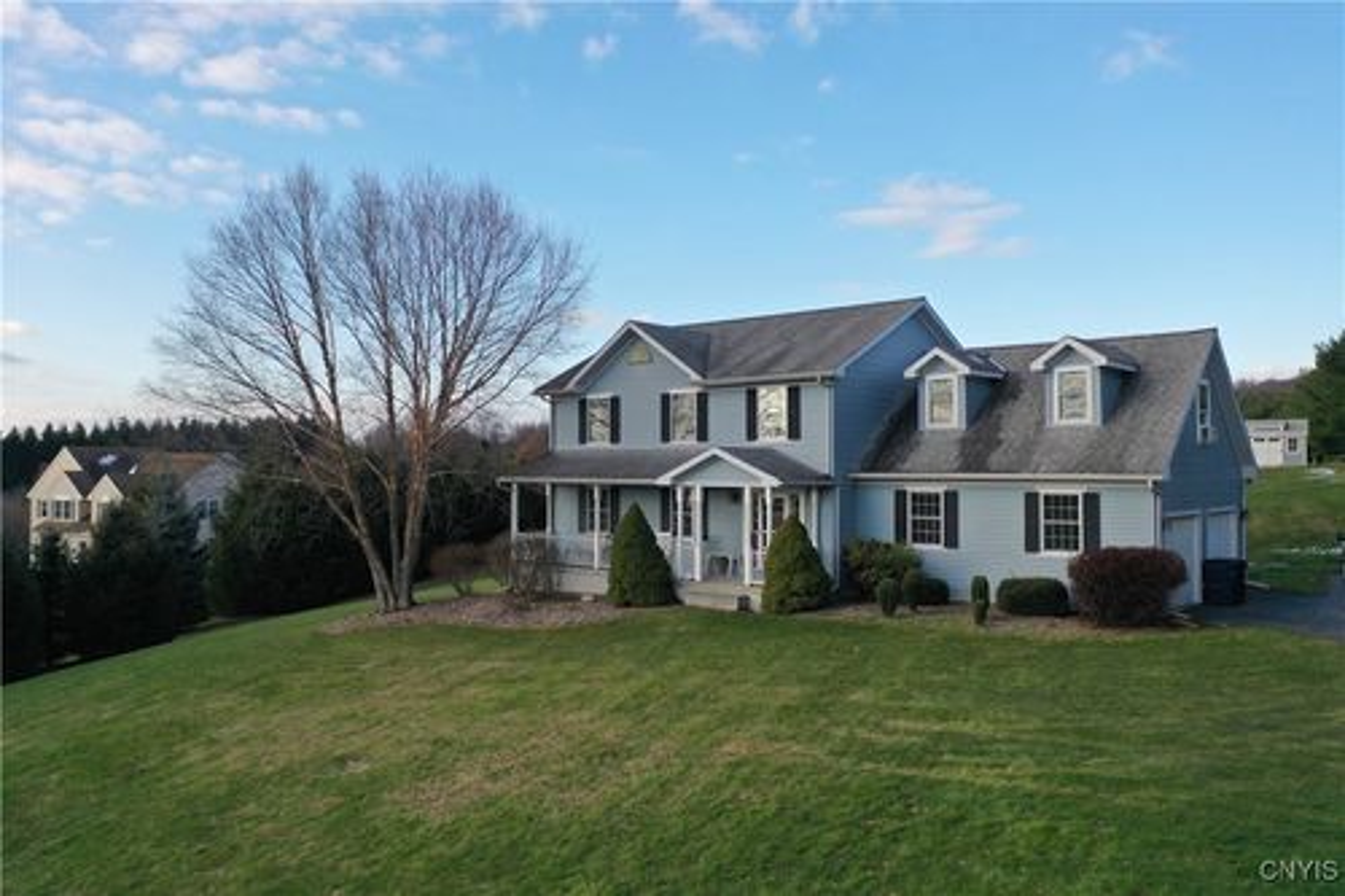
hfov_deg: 65.5
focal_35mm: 28
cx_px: 672
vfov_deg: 46.4
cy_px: 448
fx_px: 1046
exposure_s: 1/800
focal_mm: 10.26
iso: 100
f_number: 2.8
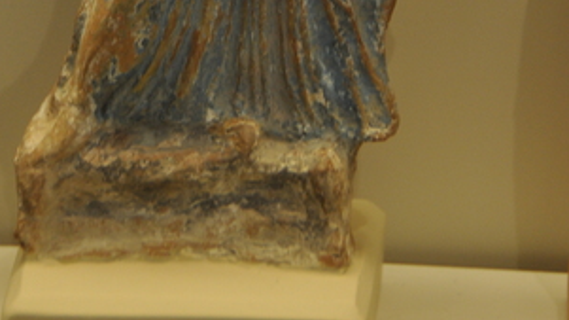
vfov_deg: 3.3
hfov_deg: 6.0
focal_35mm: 362
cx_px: 243
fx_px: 5462
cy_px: -250
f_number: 5.3
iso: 500
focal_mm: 105
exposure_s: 1/20
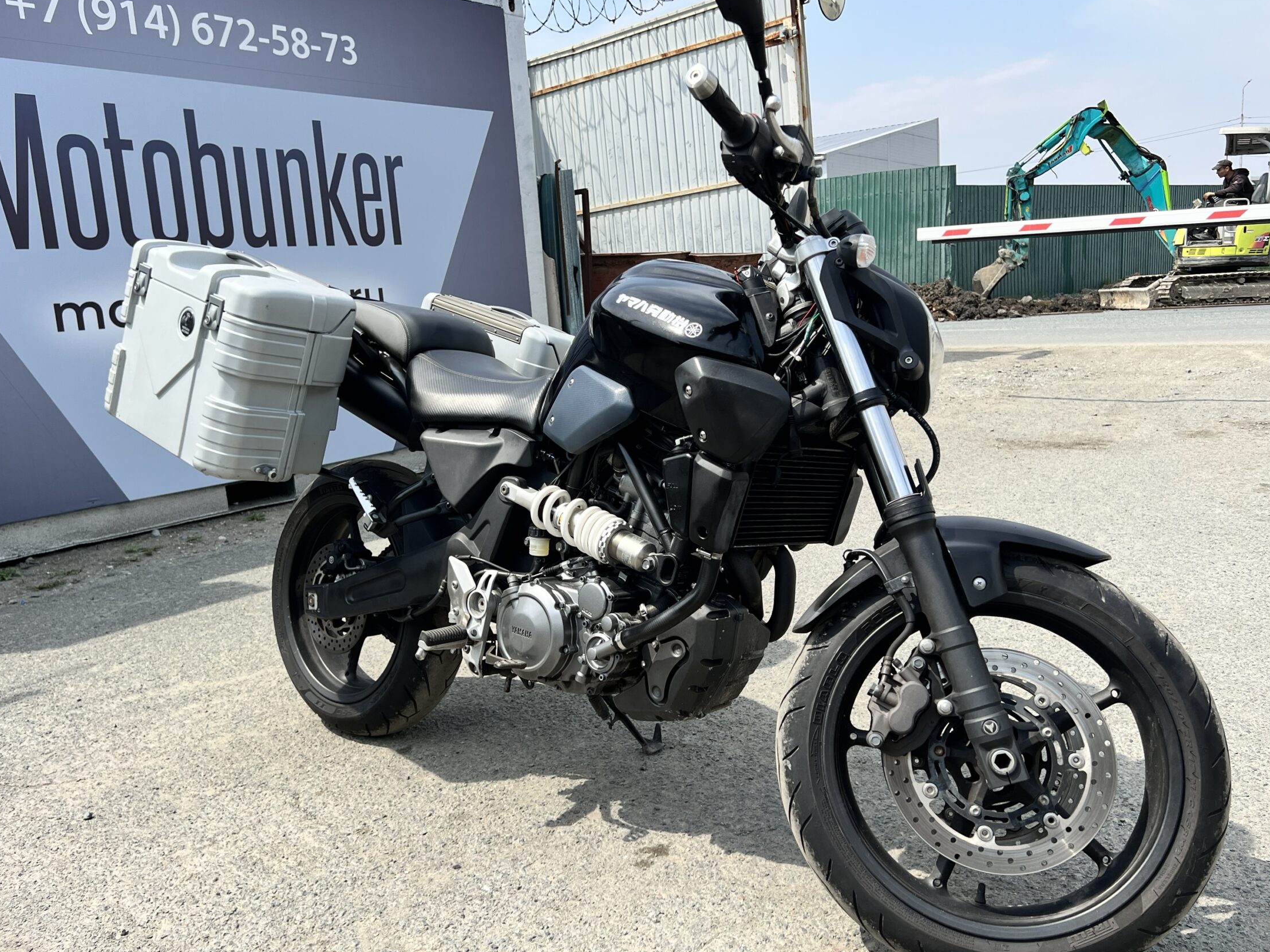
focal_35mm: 30
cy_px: 477
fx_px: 1101
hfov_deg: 59.9
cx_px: 582
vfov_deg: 46.8
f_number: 1.5
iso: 50
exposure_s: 1/3257
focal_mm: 5.7
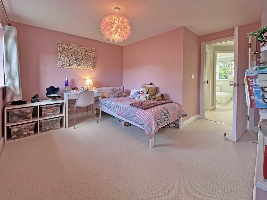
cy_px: 100
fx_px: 108
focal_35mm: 14
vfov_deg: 85.7
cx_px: 134
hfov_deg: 102.1
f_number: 2.2
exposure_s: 1/100
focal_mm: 2.22
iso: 250
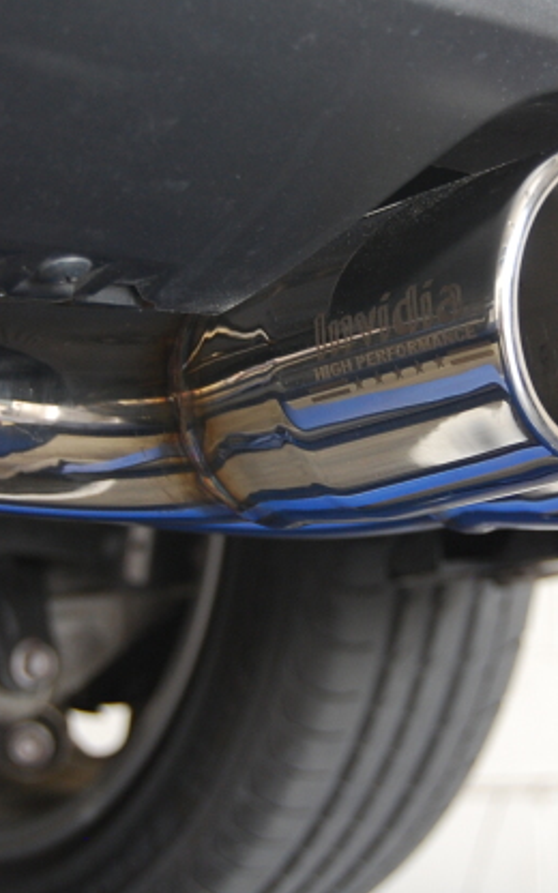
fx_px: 2433
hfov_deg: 13.1
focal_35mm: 100
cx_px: 363
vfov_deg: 20.7
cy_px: 324
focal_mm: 34
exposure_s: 1/20
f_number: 4.5
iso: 400
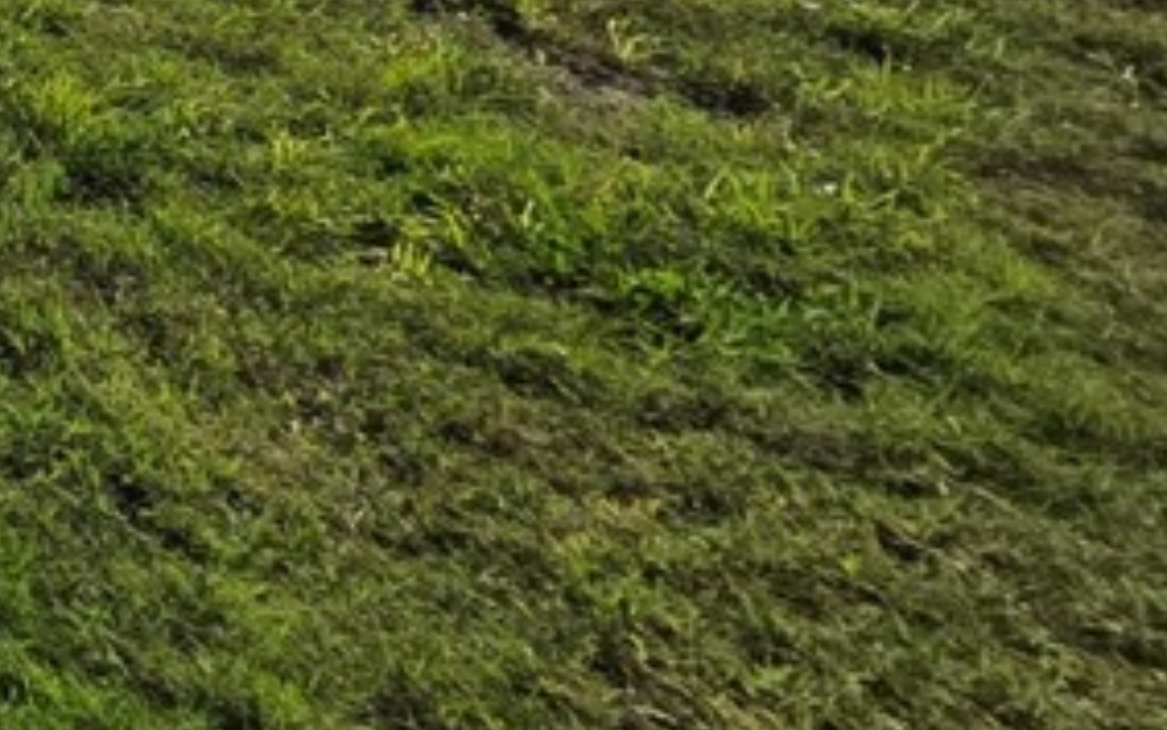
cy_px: -812
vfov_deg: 13.7
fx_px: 2481
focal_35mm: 78
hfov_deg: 13.3
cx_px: -1955
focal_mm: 2.2
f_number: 1.9
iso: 40
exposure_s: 1/3493
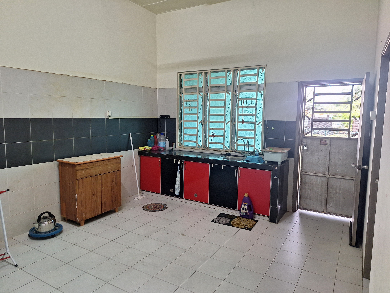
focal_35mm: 23
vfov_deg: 58.9
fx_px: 259
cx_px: 195
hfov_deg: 73.9
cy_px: 146
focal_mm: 5.54
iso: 160
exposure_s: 1/50
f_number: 1.8
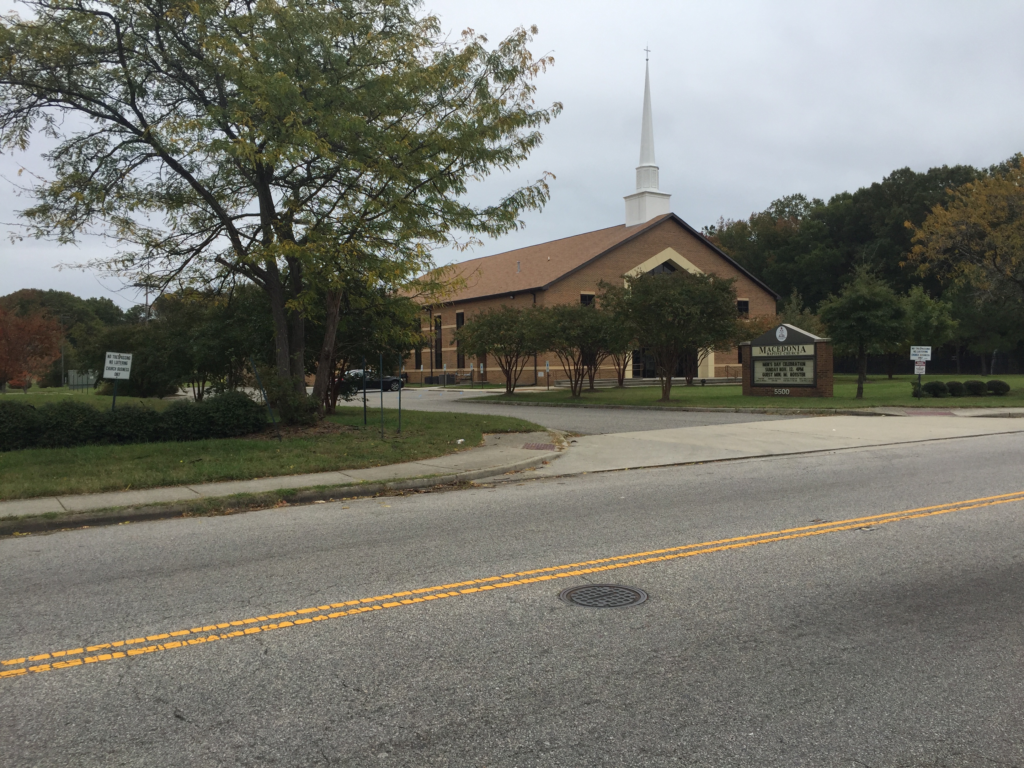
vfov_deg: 48.2
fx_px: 858
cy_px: 384
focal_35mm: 29
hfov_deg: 61.7
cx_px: 512
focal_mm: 4.15
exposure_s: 1/1582
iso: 32
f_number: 2.2
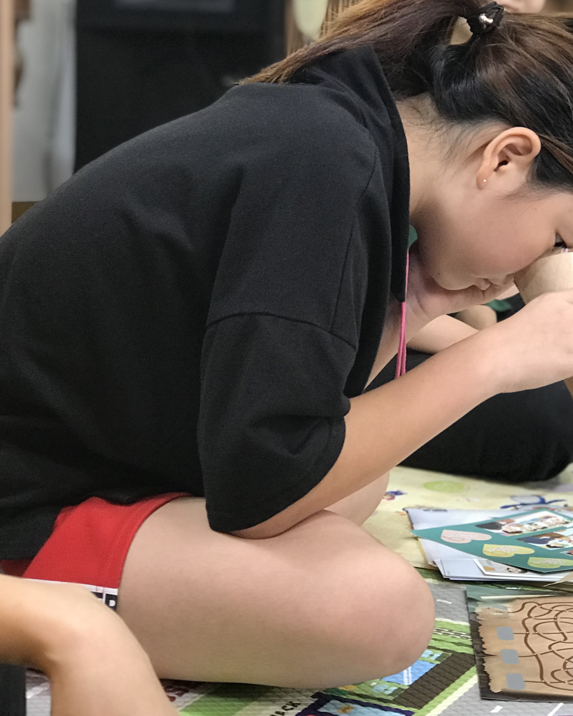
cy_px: 352
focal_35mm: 81
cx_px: 386
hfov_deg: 18.9
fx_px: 1717
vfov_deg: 23.6
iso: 320
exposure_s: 1/60
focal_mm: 6.6
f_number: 2.8
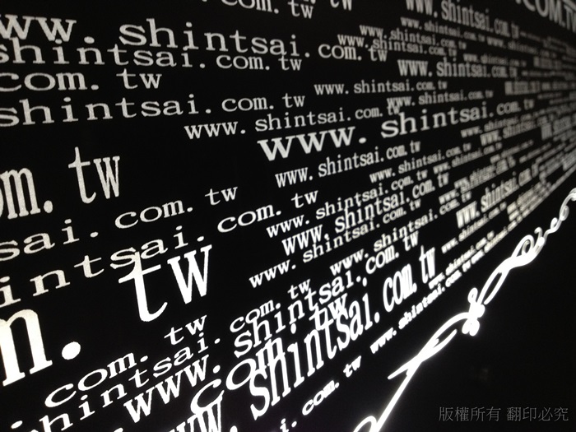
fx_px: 582
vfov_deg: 40.7
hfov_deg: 52.6
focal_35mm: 35
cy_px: 216
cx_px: 288
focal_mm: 4.28
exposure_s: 1/20
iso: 160
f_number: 2.4
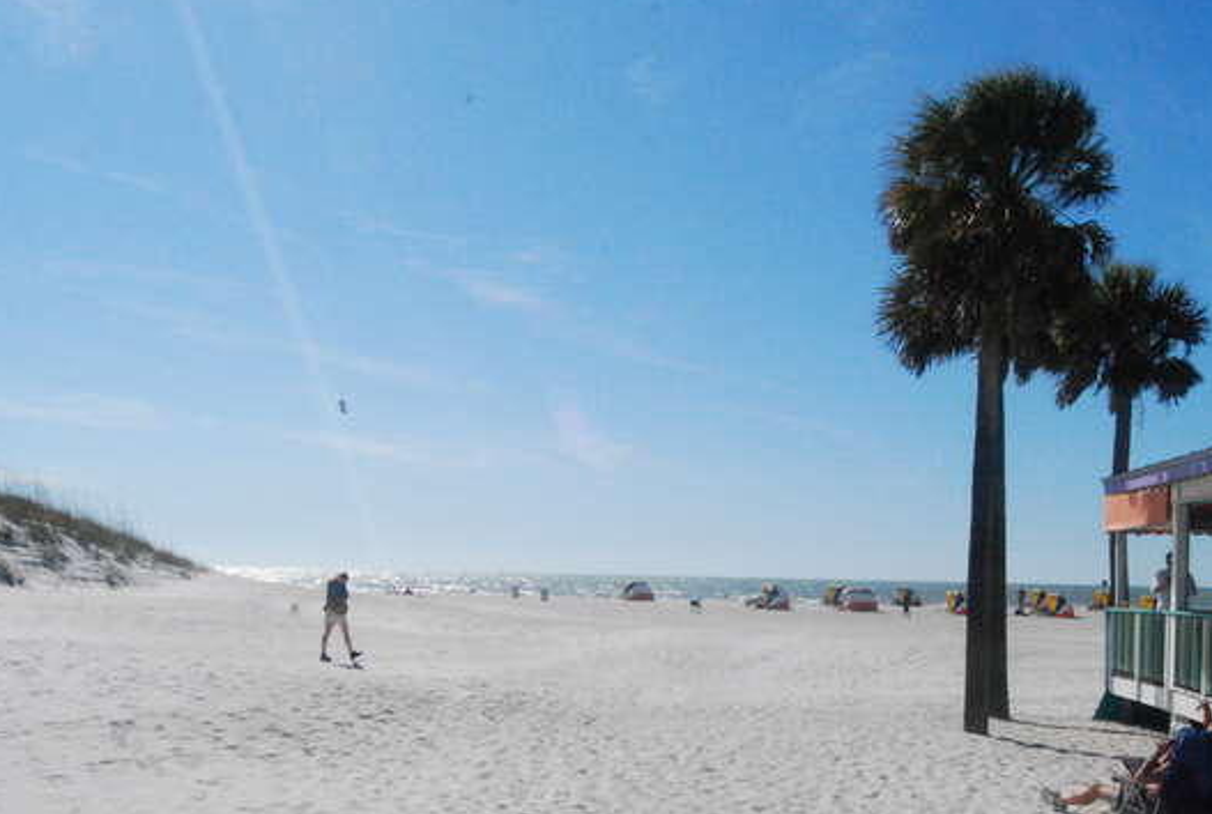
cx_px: 651
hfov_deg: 47.3
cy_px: 551
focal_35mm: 41
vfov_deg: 32.5
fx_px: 1383
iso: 1600
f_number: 22
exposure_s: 1/1000
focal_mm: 18
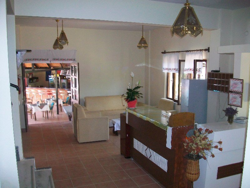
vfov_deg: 44.2
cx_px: 125
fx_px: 231
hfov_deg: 56.8
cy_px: 94
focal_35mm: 32
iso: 160
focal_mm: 5.7
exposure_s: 1/60
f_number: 2.8
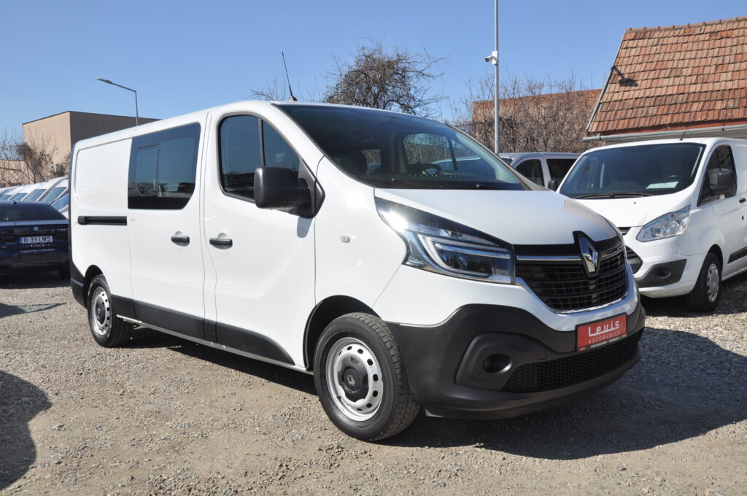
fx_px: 653
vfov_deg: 41.6
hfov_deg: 59.6
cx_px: 374
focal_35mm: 32
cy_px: 248
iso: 400
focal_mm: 21
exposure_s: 1/400
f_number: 10
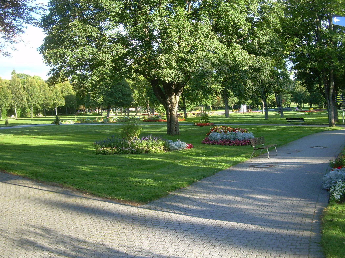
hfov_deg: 45.8
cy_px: 126
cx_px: 173
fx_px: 409
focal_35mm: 41
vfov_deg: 35.1
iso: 50
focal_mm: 6.3
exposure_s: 1/162
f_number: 2.8
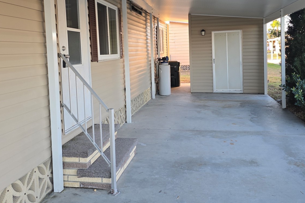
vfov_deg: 38.4
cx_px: 149
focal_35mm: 34
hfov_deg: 55.8
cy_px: 67
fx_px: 288
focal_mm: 6.3
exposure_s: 1/180
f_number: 1.7
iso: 80
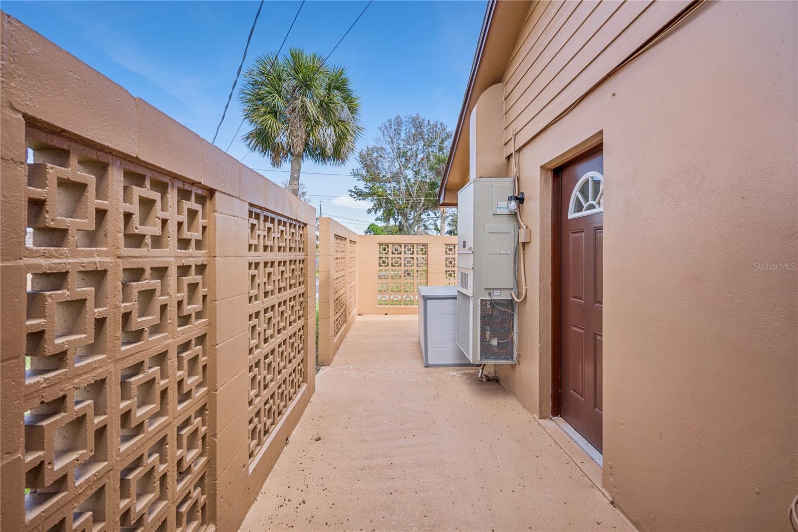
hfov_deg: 93.3
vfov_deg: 70.5
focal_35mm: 17
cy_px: 266
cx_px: 399
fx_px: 377
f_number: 9
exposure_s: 1/50
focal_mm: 17
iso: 80
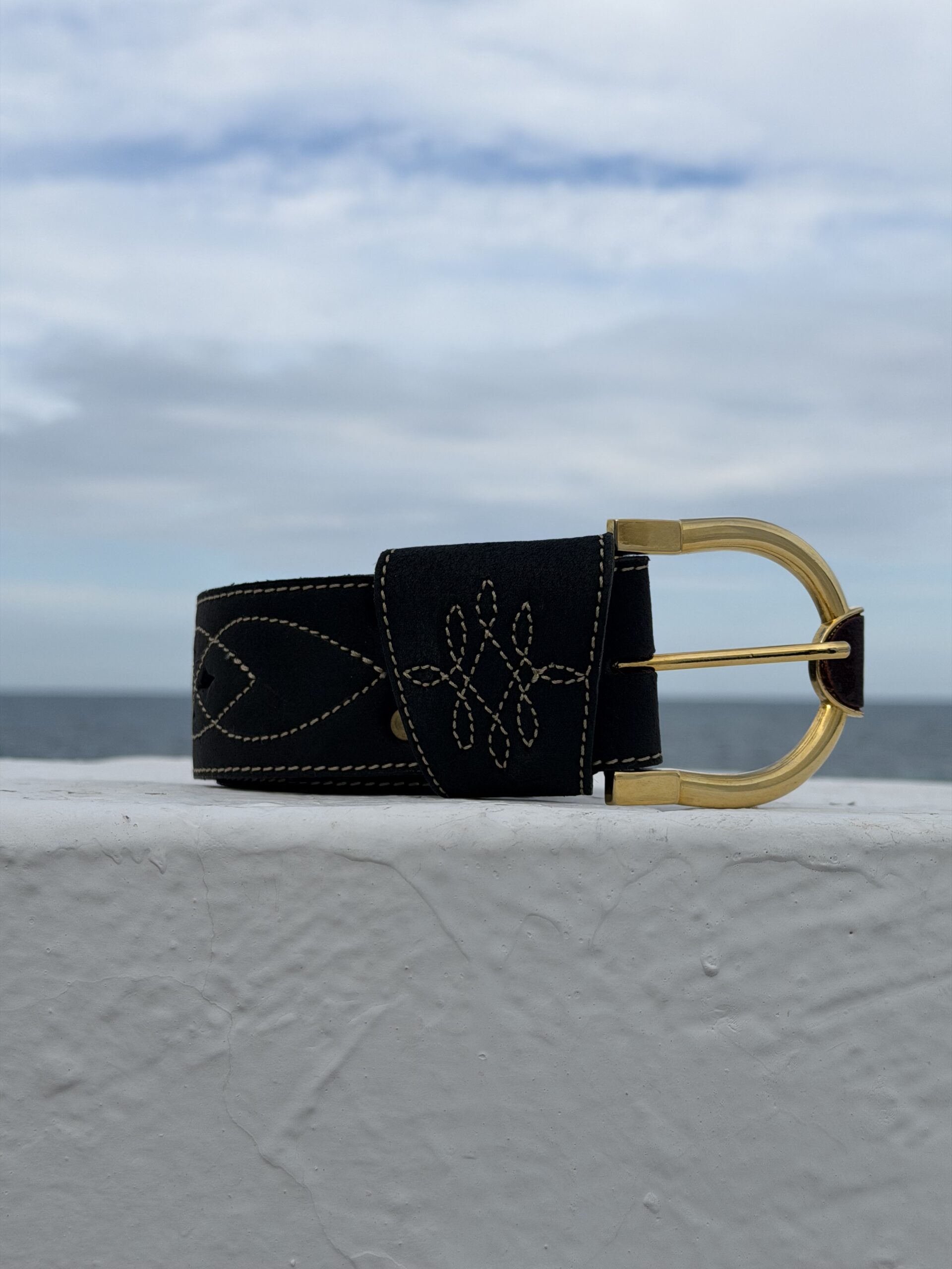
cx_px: 476
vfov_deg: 39.7
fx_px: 1760
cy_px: 634
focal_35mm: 48
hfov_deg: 30.3
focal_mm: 6.76
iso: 64
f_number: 1.78
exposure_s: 1/6536
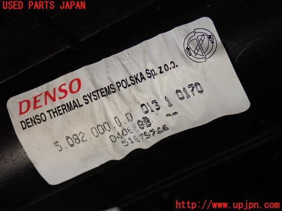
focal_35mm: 71
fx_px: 578
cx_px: 141
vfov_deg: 20.7
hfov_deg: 27.4
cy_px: 106
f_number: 3.9
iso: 640
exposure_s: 1/125
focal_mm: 12.73
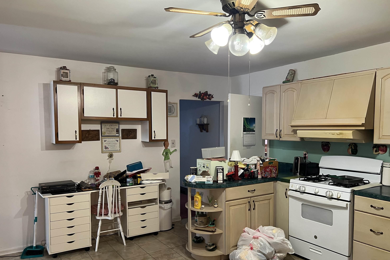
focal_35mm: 28
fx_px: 303
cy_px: 151
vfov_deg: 46.2
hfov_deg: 65.5
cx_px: 199
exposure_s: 1/60
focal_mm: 5.7
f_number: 1.5
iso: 250
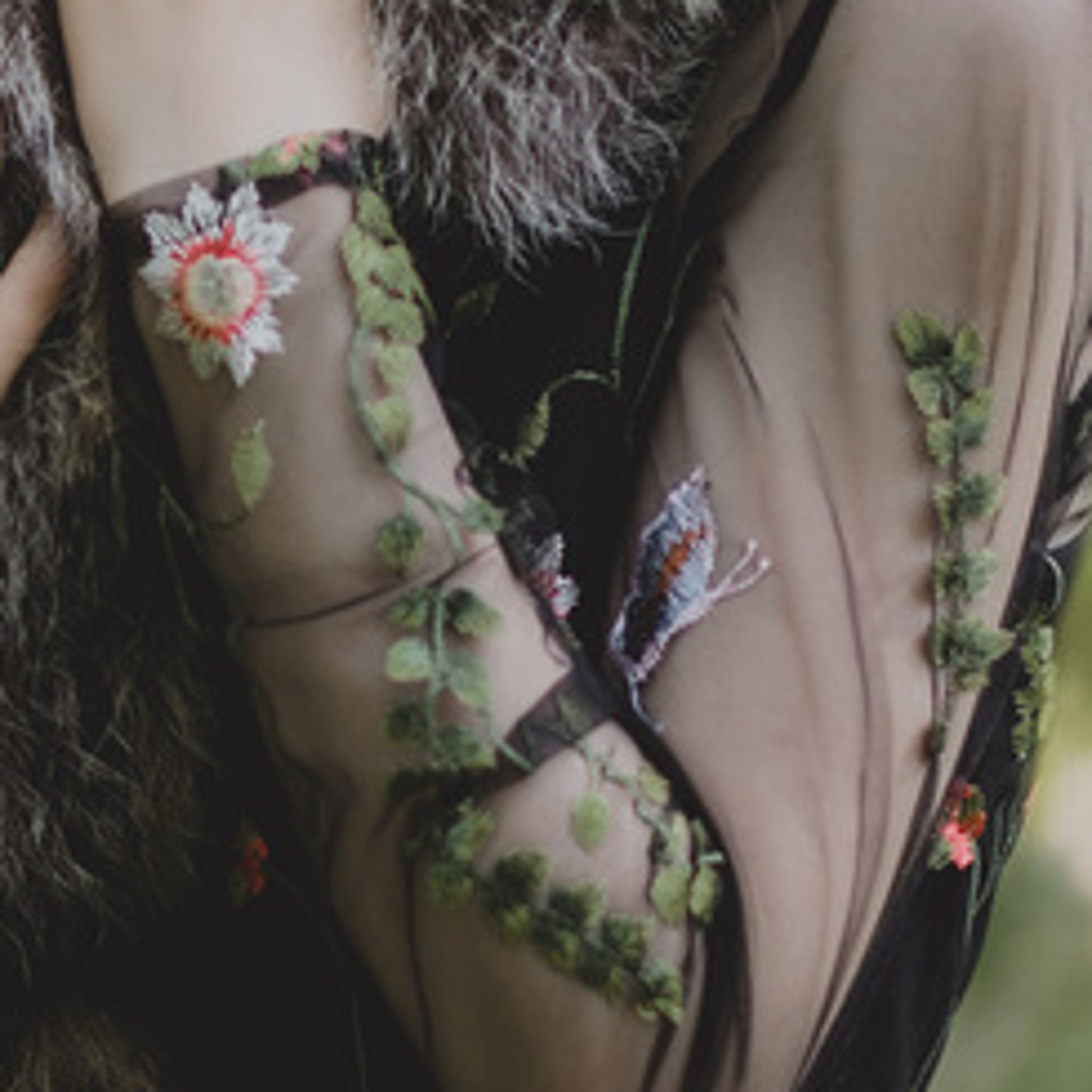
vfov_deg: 6.0
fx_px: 10386
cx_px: 354
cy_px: 606
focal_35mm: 291
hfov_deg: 6.0
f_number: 1.6
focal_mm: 56
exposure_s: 1/1800
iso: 200
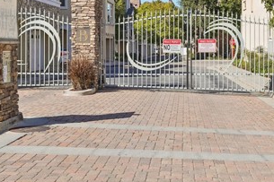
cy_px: 53
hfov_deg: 30.7
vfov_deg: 20.8
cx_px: 190
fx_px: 494
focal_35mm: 65
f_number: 8
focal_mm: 31
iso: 400
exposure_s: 1/1250
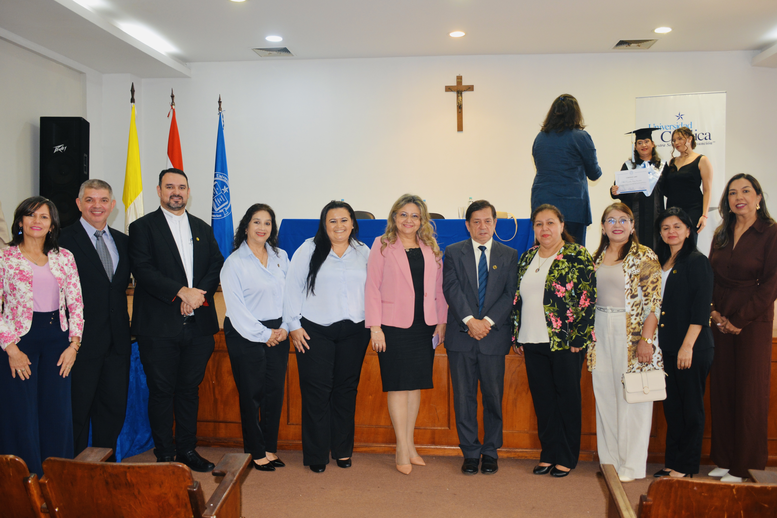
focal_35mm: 30
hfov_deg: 61.9
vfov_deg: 43.6
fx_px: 647
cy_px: 259
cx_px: 388
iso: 400
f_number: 3.5
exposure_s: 1/60
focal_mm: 20
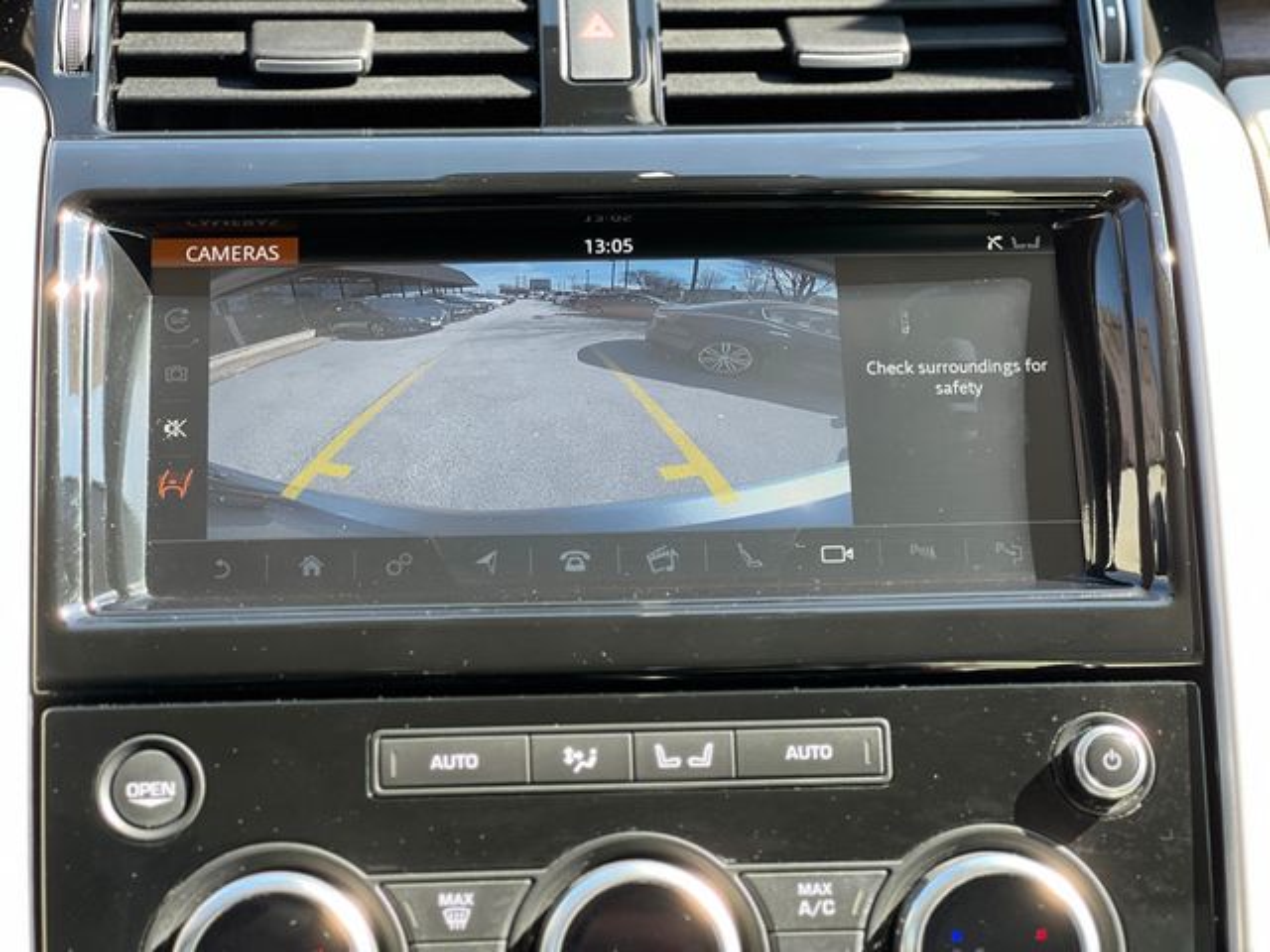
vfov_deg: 19.1
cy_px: 476
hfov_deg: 25.3
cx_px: 635
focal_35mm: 77
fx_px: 2825
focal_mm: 9
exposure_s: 1/121
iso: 125
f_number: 2.8
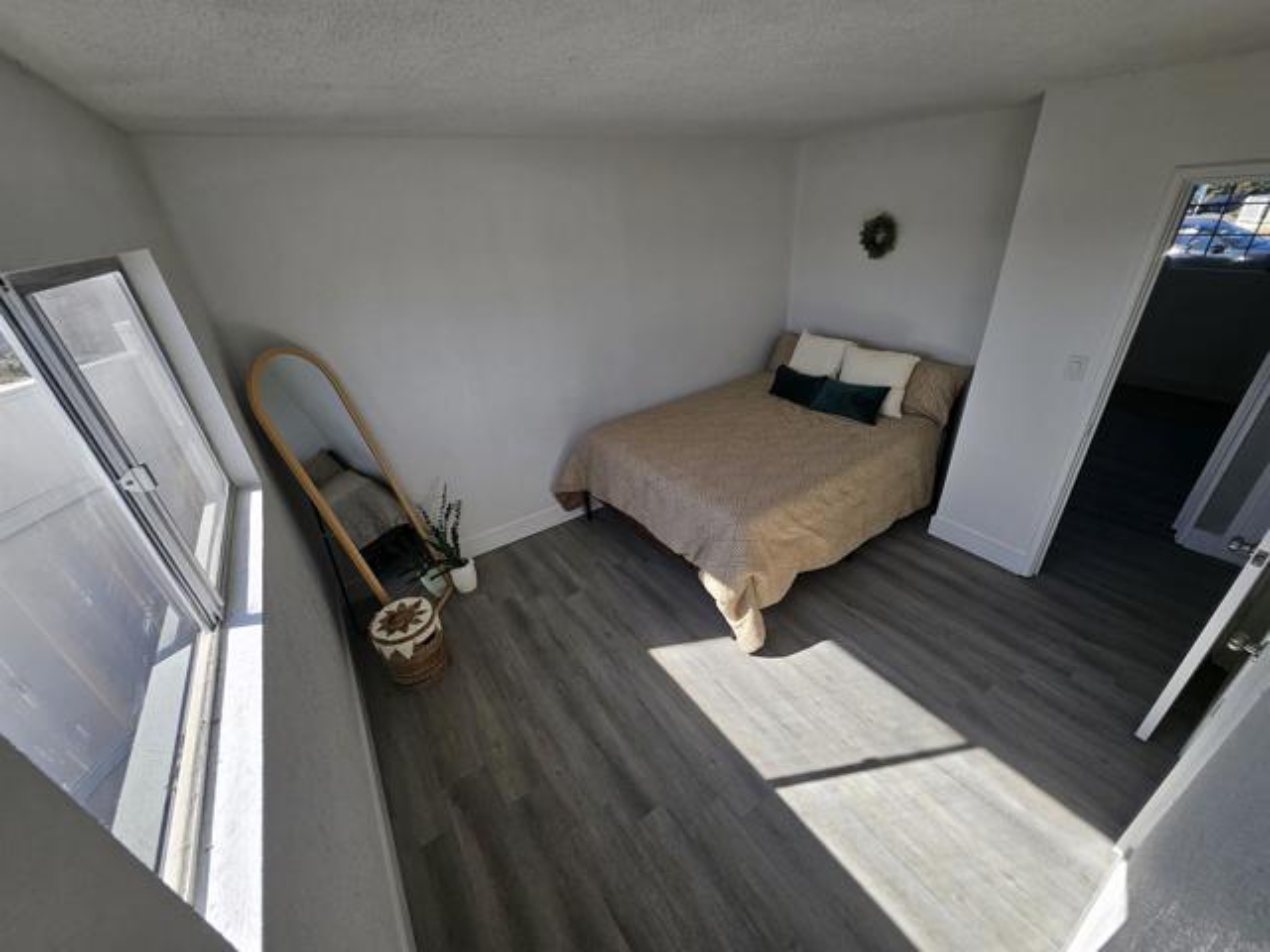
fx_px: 477
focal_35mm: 13
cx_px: 635
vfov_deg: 89.9
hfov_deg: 106.2
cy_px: 476
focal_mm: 1.7
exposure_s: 1/353
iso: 32
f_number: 2.2
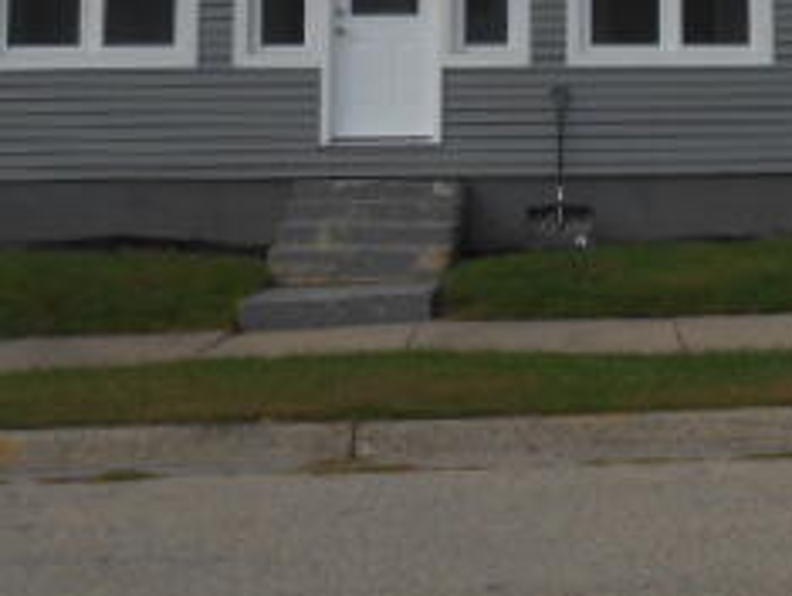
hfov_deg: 22.8
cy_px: -112
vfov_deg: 17.2
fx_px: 1878
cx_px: 812
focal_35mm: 82
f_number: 3.8
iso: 80
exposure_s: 1/1000
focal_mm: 5.3
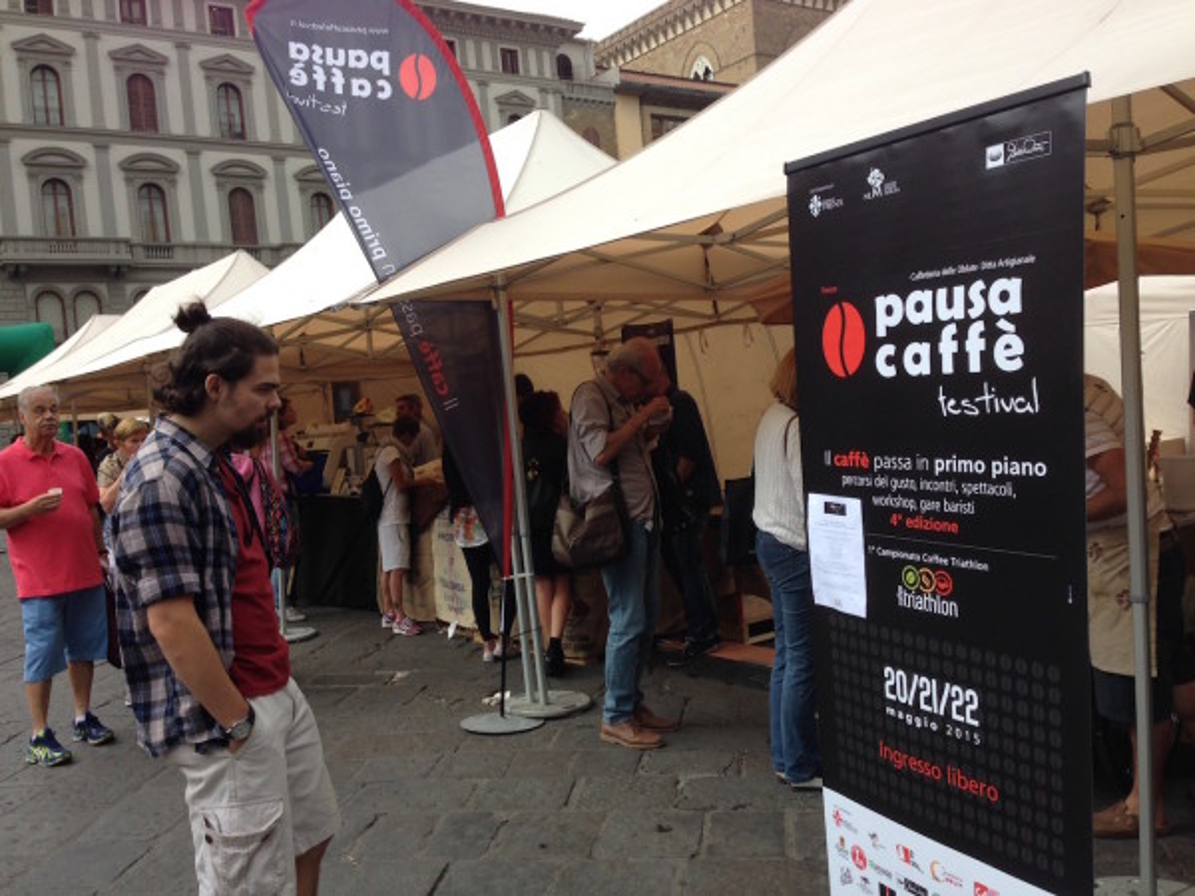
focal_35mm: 33
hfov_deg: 55.4
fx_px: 1139
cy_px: 448
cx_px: 598
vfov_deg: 42.9
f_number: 2.4
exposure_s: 1/157
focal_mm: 4.12
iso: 50
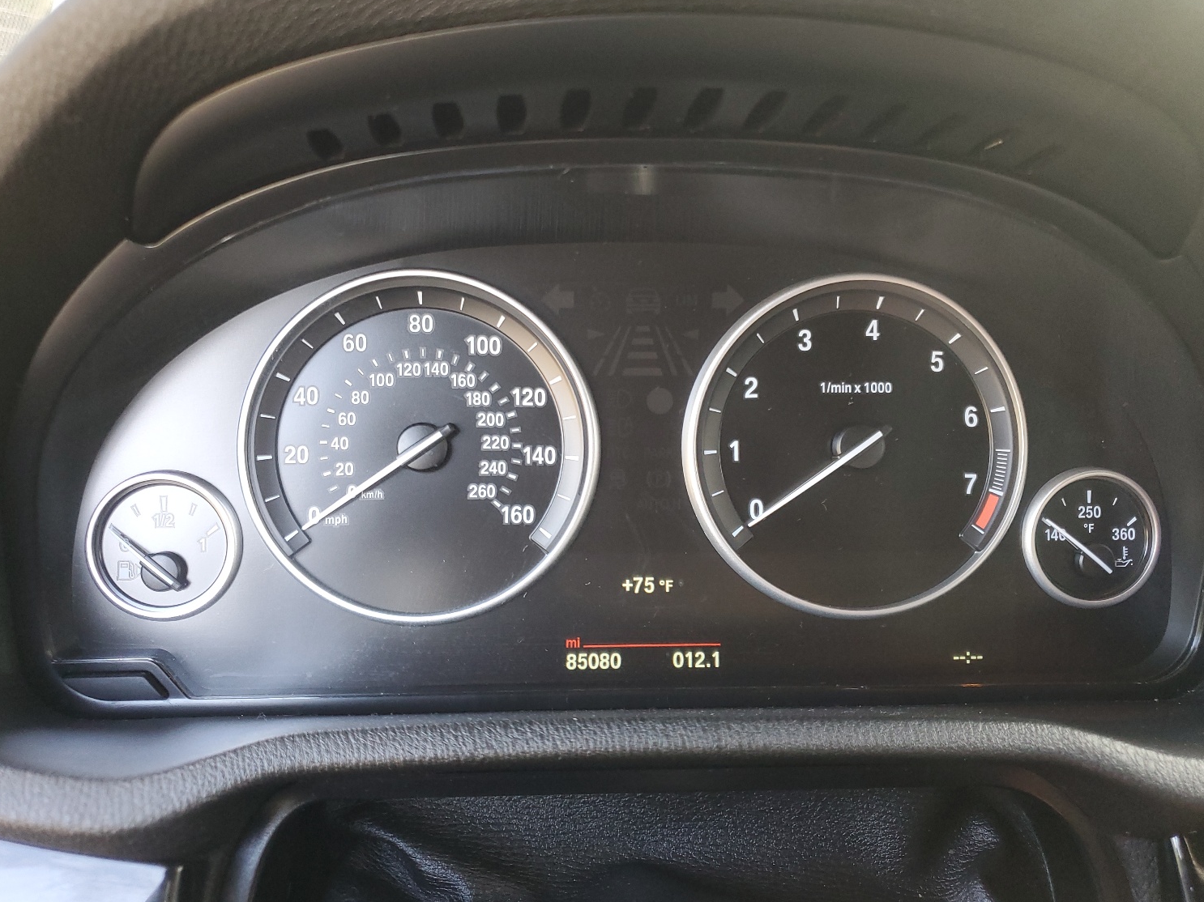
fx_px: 974
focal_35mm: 28
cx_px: 604
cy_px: 462
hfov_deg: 63.5
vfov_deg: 49.7
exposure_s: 1/60.2
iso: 123
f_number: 1.5
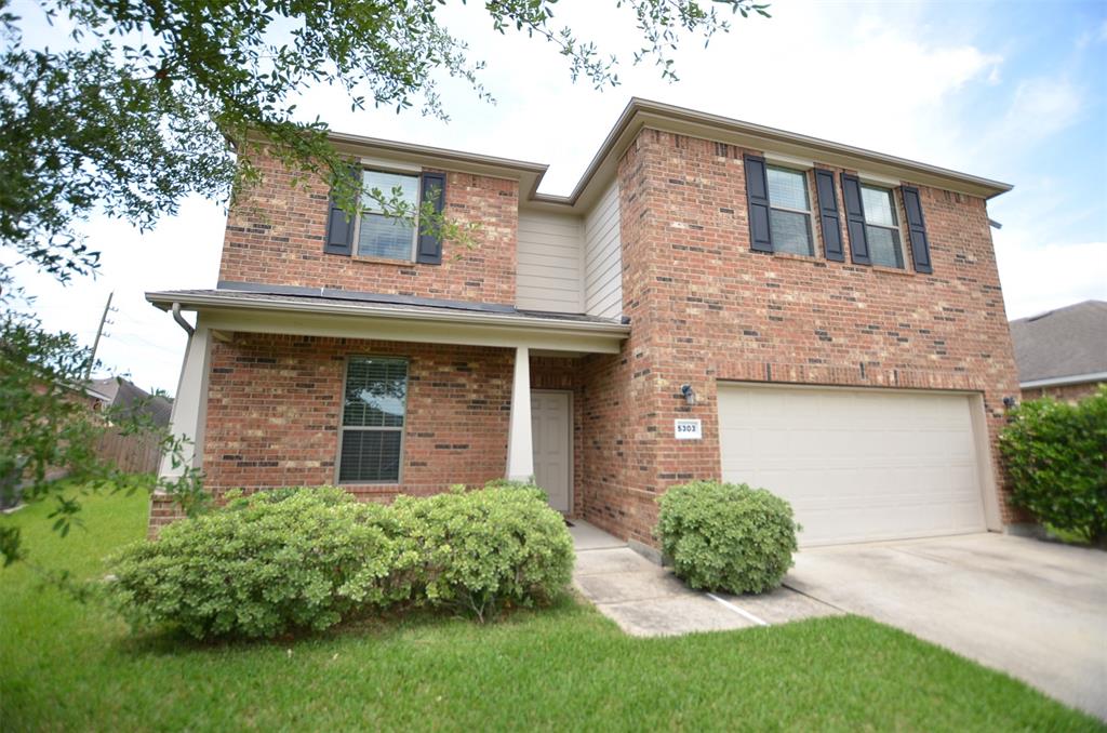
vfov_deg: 77.1
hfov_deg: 100.5
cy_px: 366
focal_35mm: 15
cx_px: 554
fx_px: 460
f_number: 20
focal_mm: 10
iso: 320
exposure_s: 1/1600
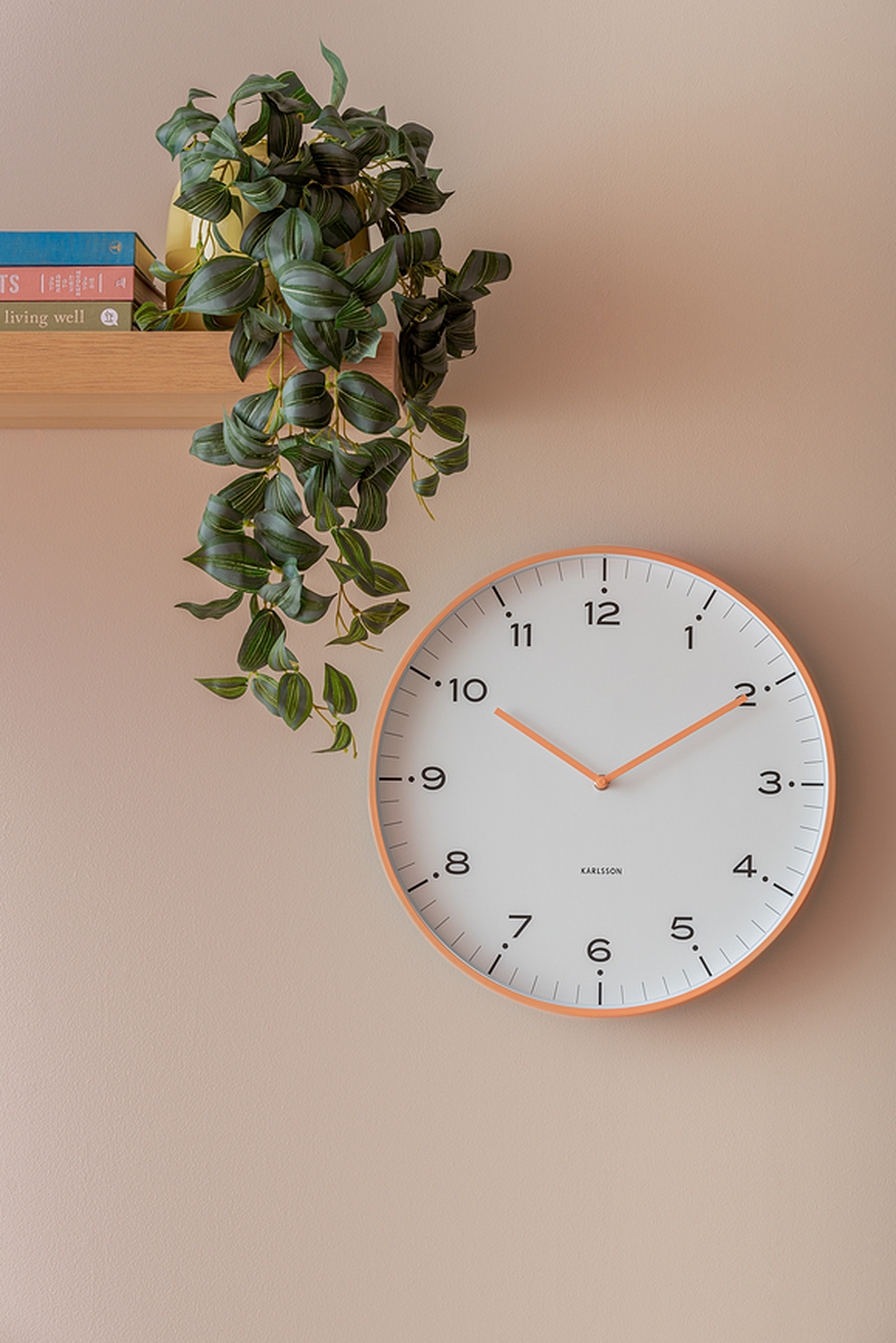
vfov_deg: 20.8
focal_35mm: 98
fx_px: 3654
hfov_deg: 14.0
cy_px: 672
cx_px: 448
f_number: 8
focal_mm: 98
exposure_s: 1/125
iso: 160
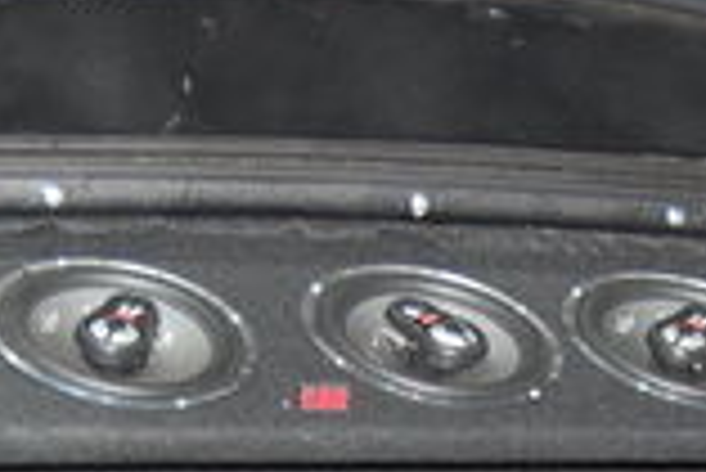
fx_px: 3710
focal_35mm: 189
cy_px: 755
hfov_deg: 10.9
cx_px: 490
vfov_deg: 7.1
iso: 500
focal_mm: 31
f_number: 4.5
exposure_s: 1/60
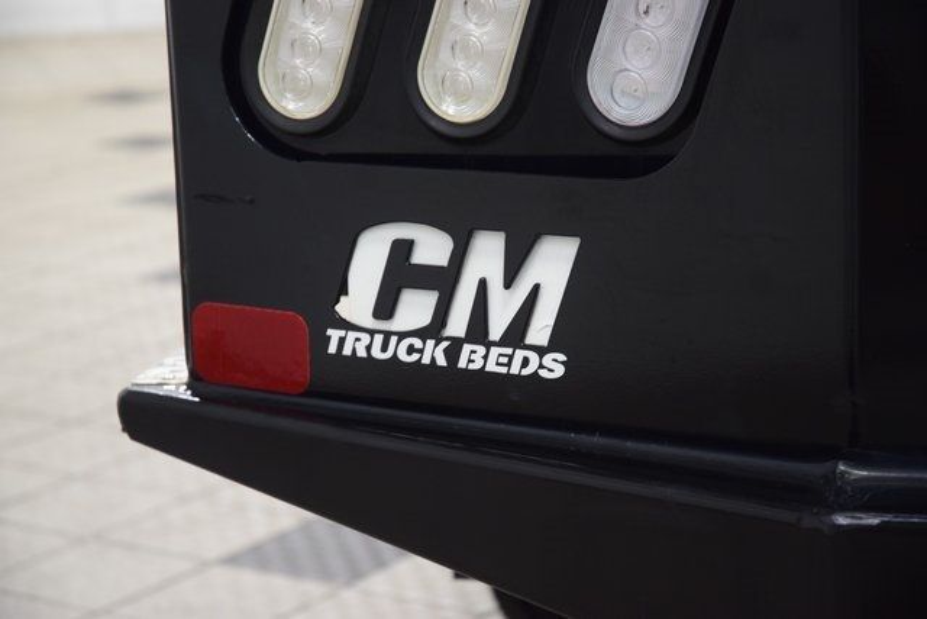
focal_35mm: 105
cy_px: 310
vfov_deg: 13.0
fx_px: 2704
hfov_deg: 19.5
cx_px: 464
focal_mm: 70
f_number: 4.5
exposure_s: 1/50
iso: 1600
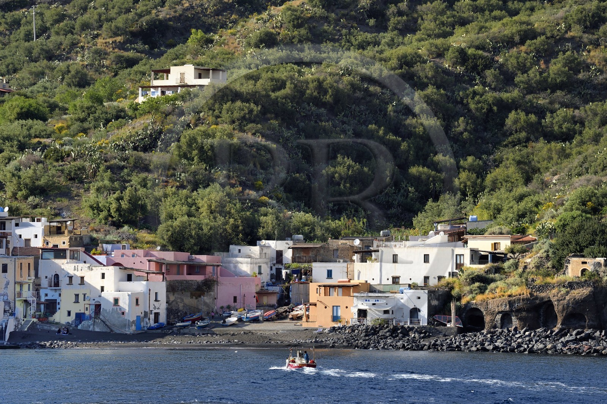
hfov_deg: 11.8
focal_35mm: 175
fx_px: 2948
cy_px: 202
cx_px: 304
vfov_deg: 7.8
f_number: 9
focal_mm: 175
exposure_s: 1/400
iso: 200
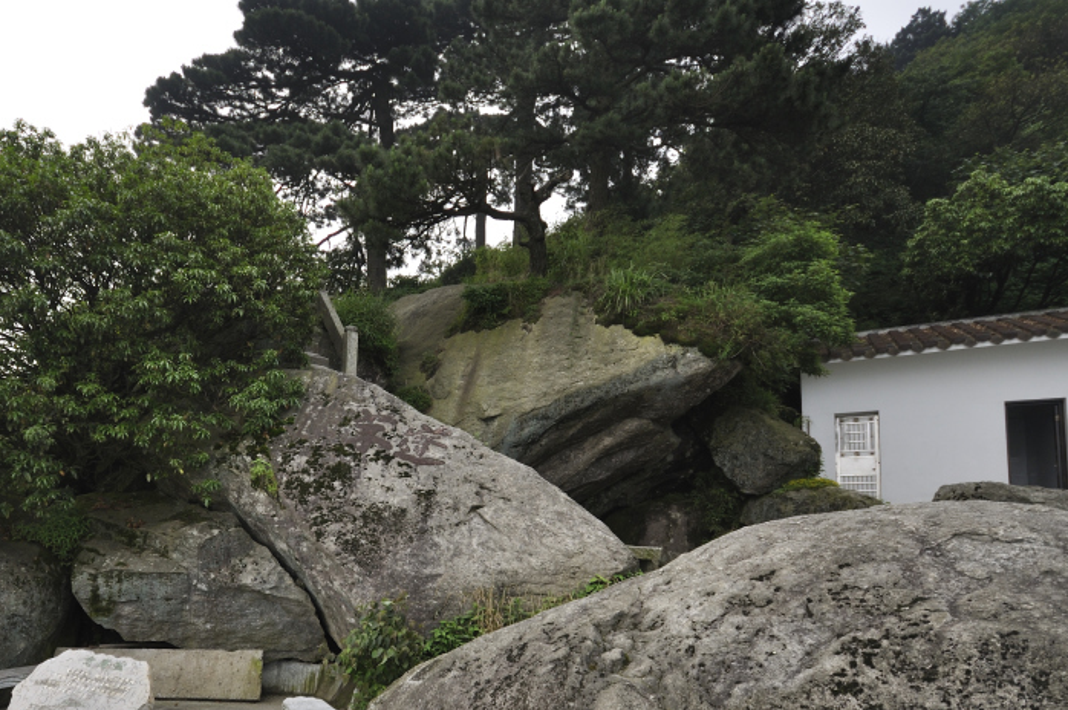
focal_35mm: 22
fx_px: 652
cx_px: 384
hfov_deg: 76.9
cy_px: 479
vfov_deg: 55.8
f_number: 5.6
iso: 200
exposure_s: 1/400
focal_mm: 10
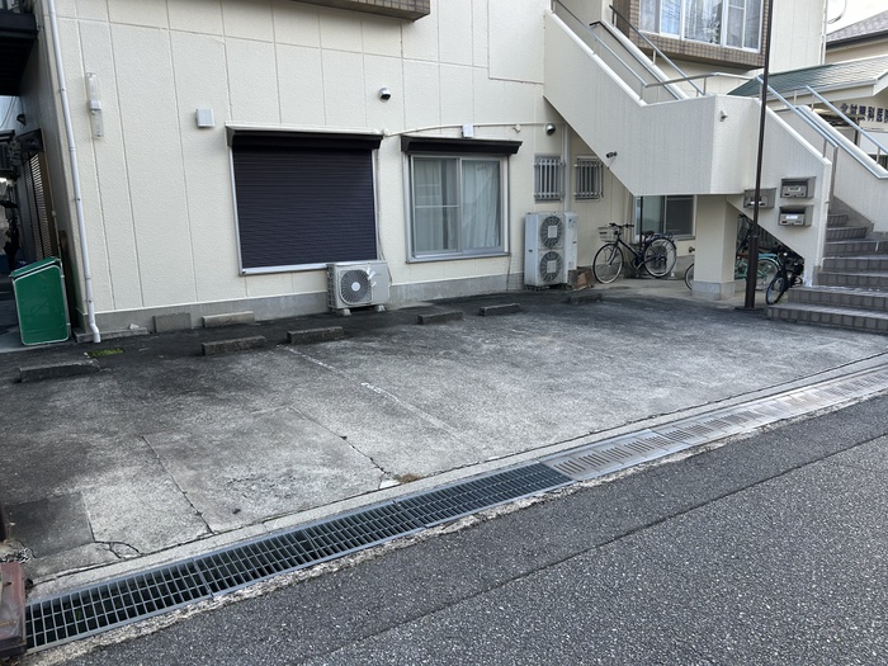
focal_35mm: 26
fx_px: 667
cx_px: 444
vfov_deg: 53.1
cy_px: 333
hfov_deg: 67.3
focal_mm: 5.7
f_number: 1.5
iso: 50
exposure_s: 1/639
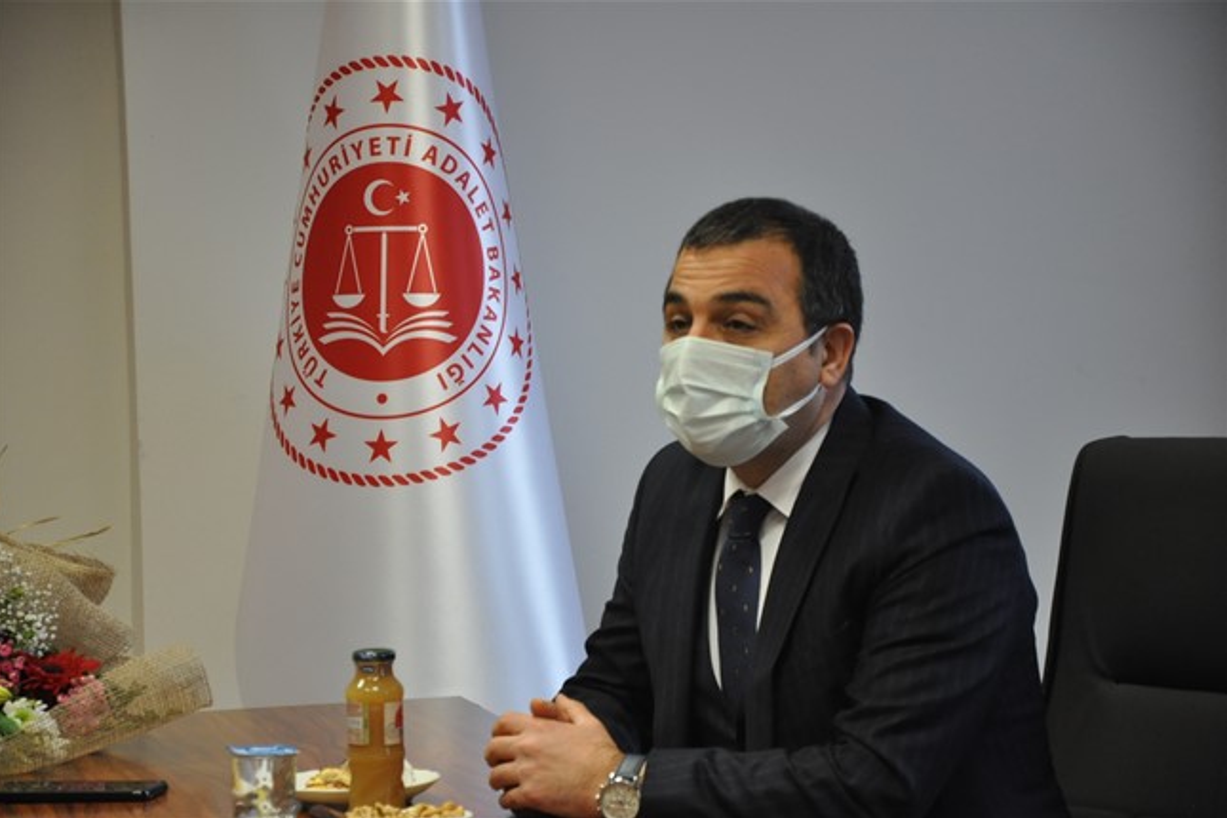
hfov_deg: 14.8
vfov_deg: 9.9
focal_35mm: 139
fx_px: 4737
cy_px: 409
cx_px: 611
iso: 1600
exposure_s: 1/100
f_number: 5.6
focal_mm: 92
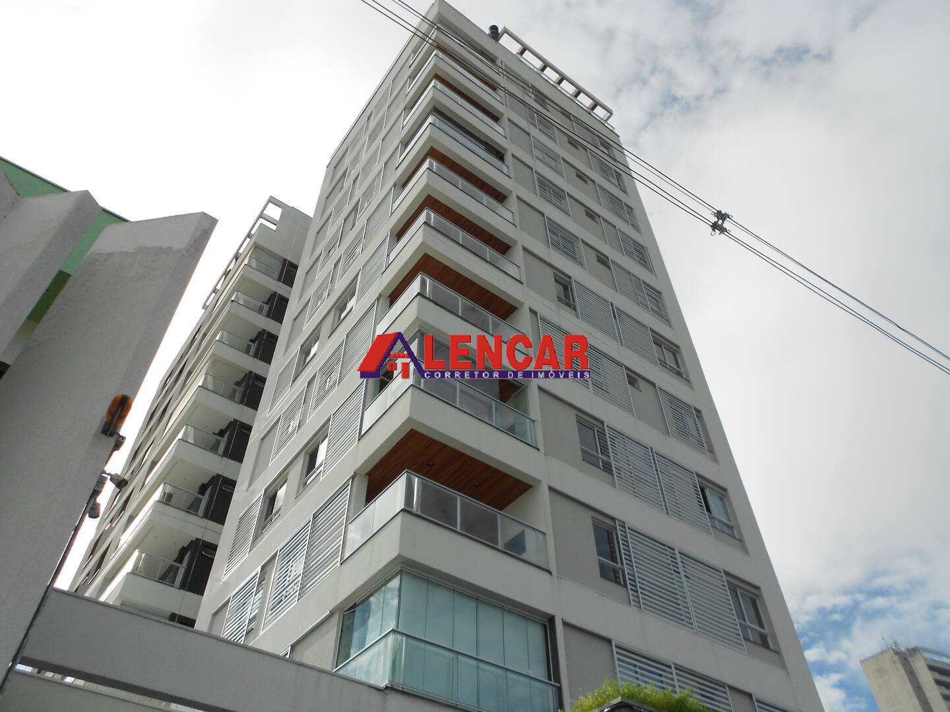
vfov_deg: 53.1
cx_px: 475
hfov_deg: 67.3
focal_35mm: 26
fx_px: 714
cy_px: 356
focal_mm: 4.6
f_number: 3.2
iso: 80
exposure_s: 1/1500
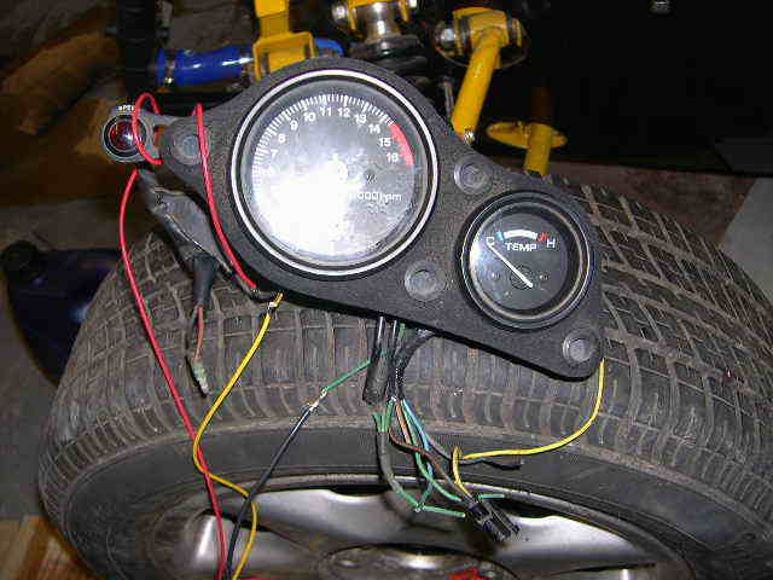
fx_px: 849
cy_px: 290
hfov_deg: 49.0
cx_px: 386
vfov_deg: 37.7
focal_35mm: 38
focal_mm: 8
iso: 100
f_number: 2.8
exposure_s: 1/60
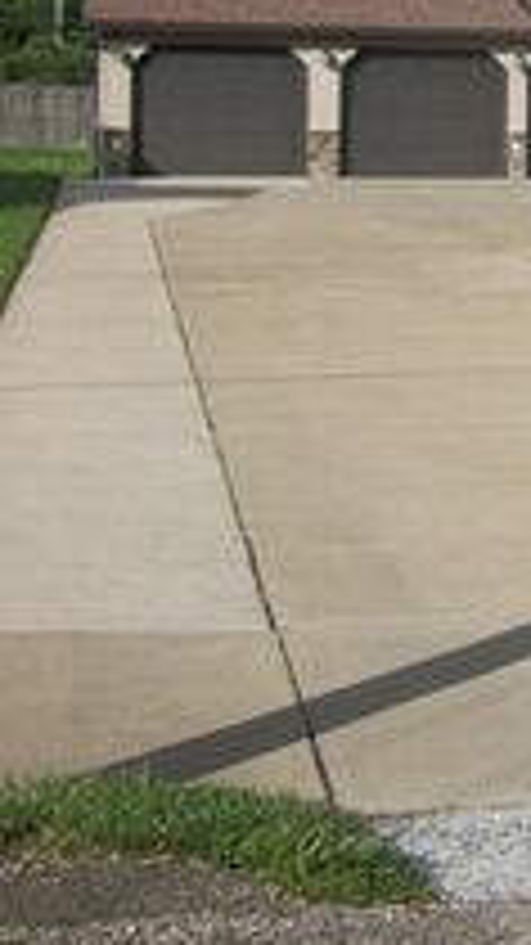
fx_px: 2079
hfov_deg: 13.0
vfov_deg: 25.0
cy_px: 146
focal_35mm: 83
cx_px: 981
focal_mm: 5.7
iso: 80
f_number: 8.8
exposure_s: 1/250
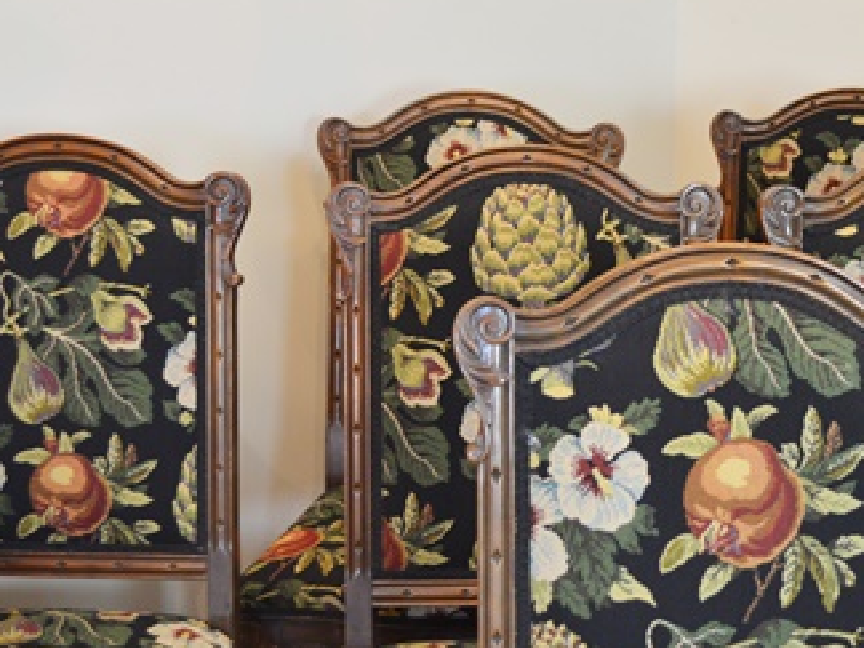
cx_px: 613
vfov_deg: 22.9
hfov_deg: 29.9
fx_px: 1597
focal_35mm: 64
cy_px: 365
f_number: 4
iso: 800
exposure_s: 1/40
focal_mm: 24
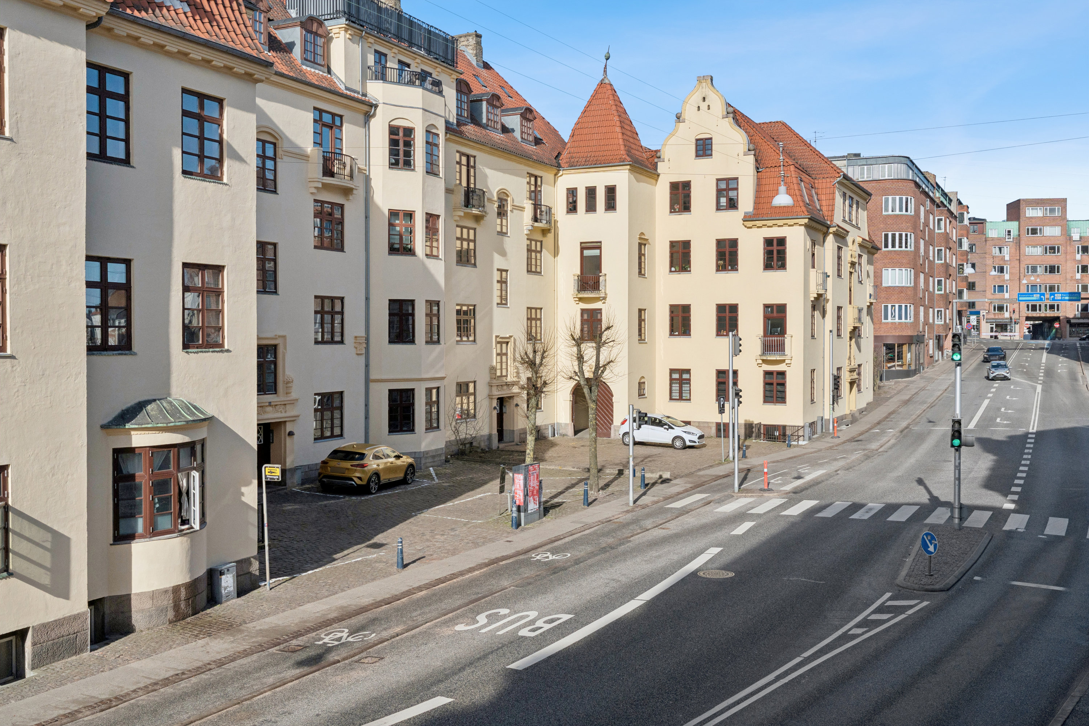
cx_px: 544
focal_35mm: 35
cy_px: 363
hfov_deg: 54.4
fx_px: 1059
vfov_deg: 37.9
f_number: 9
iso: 800
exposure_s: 1/2500
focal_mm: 35
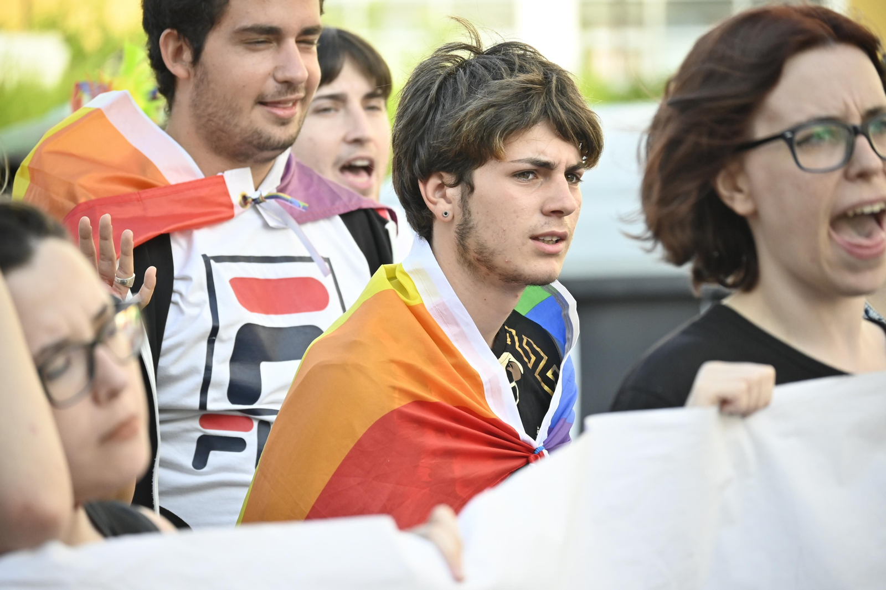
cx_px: 443
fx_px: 6274
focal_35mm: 255
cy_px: 295
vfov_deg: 5.4
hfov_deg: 8.1
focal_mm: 170
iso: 640
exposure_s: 1/500
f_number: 5.6
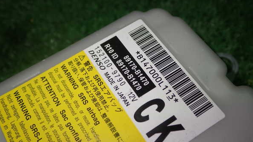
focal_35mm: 42
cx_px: 128
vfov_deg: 28.4
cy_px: 76
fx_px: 282
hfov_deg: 48.3
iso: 100
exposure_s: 1/80
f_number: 2.7
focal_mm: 6.83
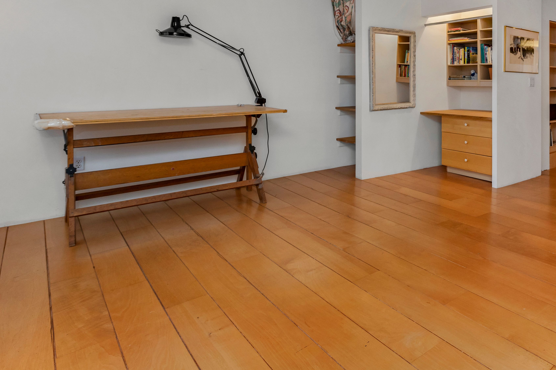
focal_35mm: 25
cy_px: 75
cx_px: 494
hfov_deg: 61.1
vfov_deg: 48.4
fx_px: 386
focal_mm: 14
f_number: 5.6
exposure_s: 1/100
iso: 800
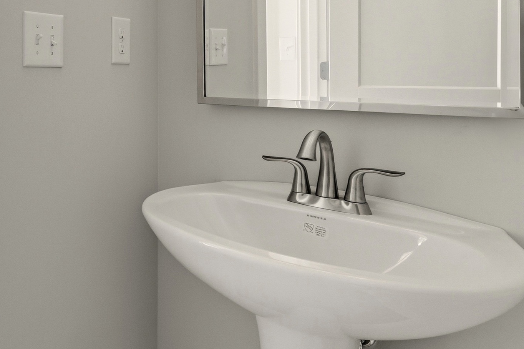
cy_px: 71
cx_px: 24
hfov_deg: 49.0
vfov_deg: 38.5
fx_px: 480
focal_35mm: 33
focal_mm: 10
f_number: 9
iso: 400
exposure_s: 1/400
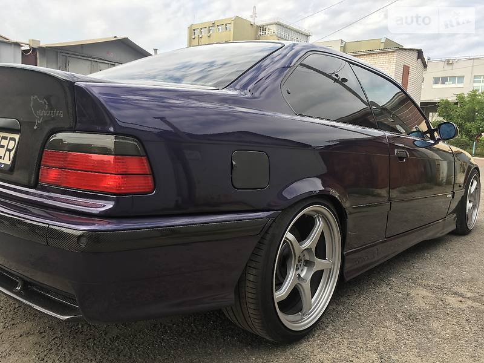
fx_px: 405
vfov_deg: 48.2
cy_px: 182
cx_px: 242
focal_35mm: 29
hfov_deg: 61.7
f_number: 2.2
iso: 25
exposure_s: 1/487
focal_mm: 4.2
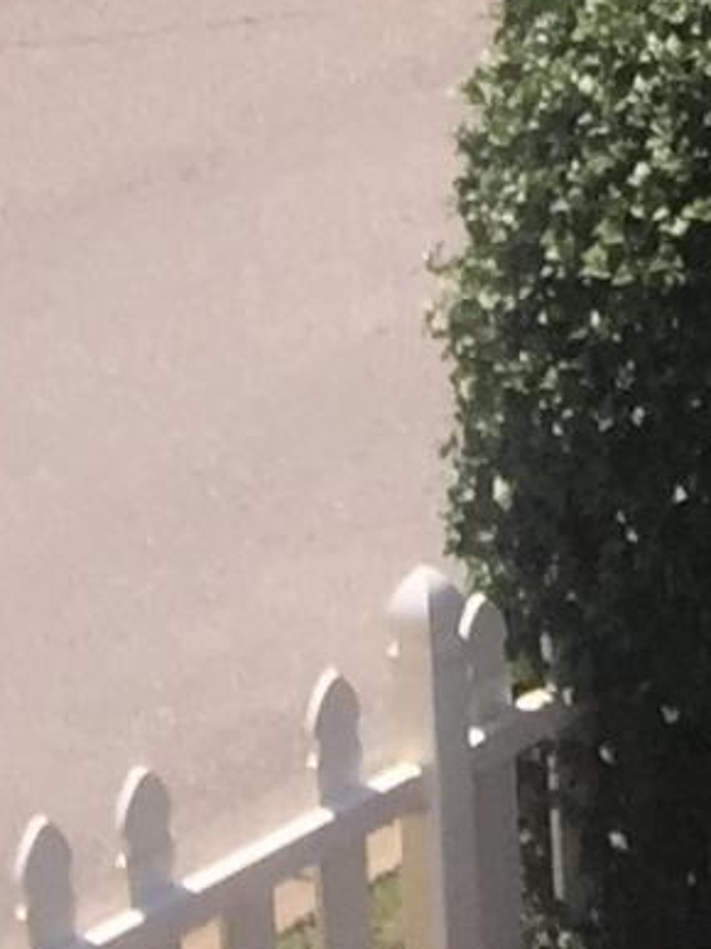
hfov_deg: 5.3
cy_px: -1317
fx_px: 6165
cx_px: 3413
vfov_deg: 8.1
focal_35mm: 225
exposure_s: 1/2639
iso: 40
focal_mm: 4.15
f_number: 2.2
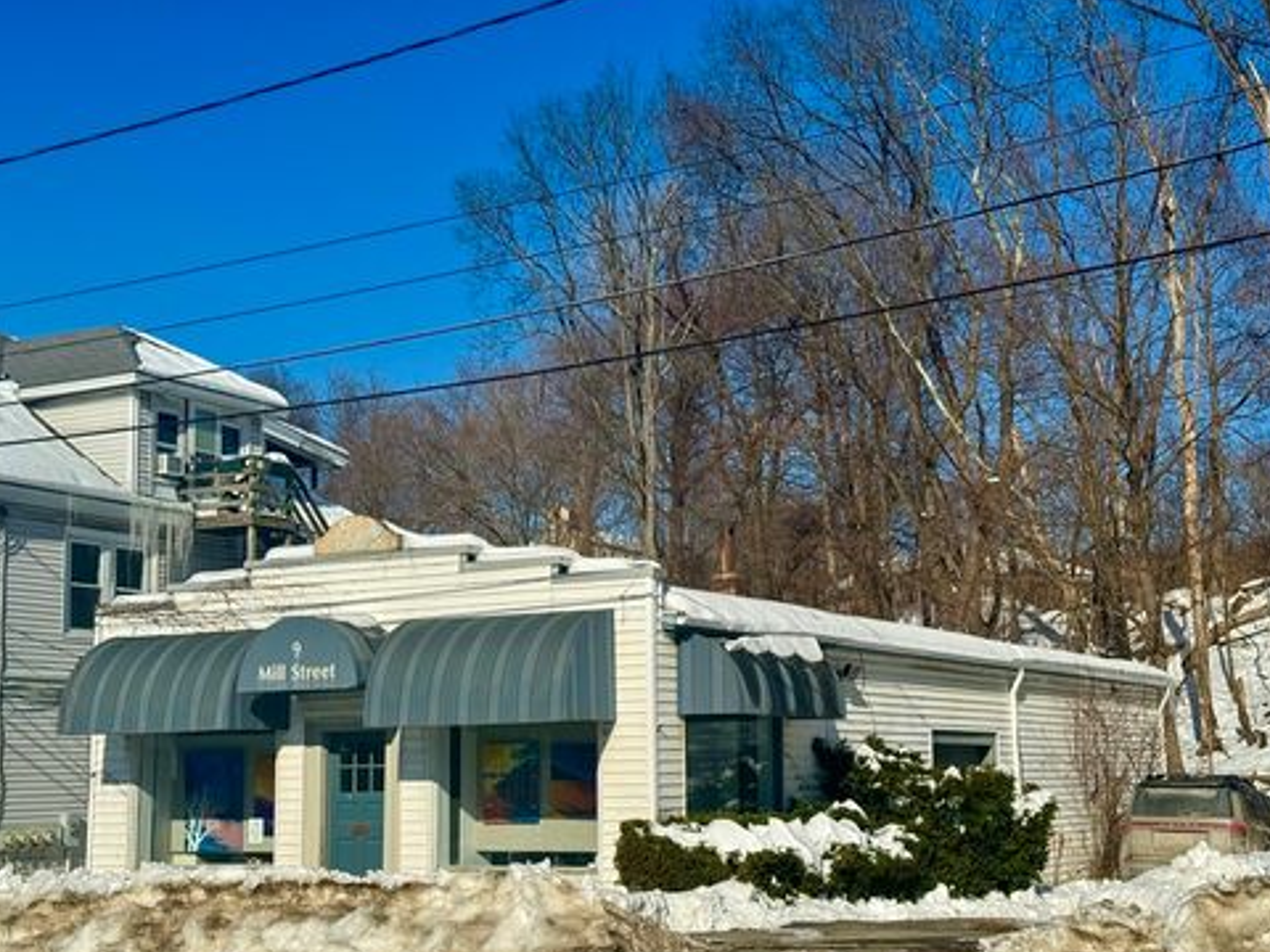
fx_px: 1834
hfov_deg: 38.2
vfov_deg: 29.1
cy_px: 472
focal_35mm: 50
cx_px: 651
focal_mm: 6.76
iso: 80
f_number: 1.78
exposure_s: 1/10526
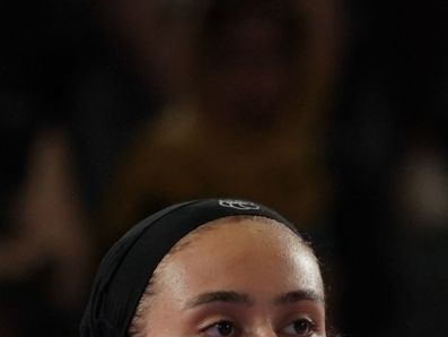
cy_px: 572
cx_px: 600
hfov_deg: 1.5
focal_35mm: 1307
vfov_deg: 1.1
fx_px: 16920
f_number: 2.8
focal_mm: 200
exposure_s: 1/1000
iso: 800
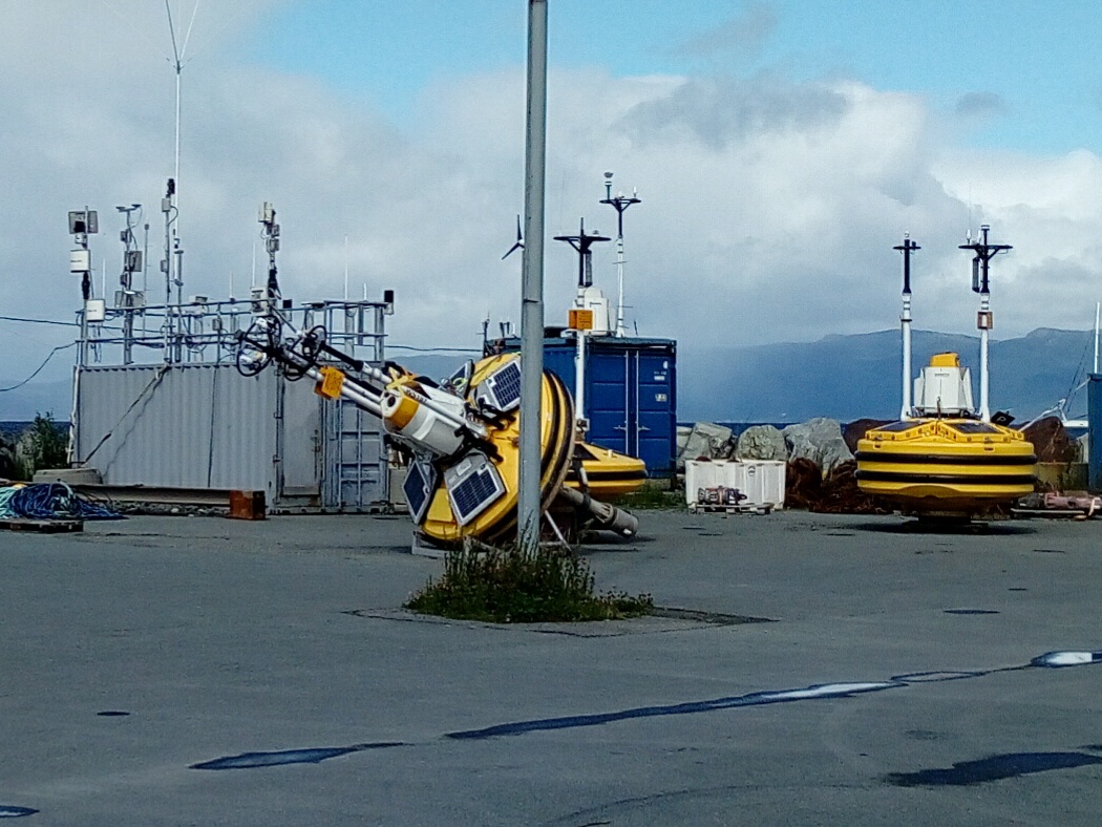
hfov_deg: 65.3
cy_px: 414
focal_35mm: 27
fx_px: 860
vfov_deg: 51.4
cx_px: 551
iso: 121
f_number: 2
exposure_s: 1/3247
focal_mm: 3.5
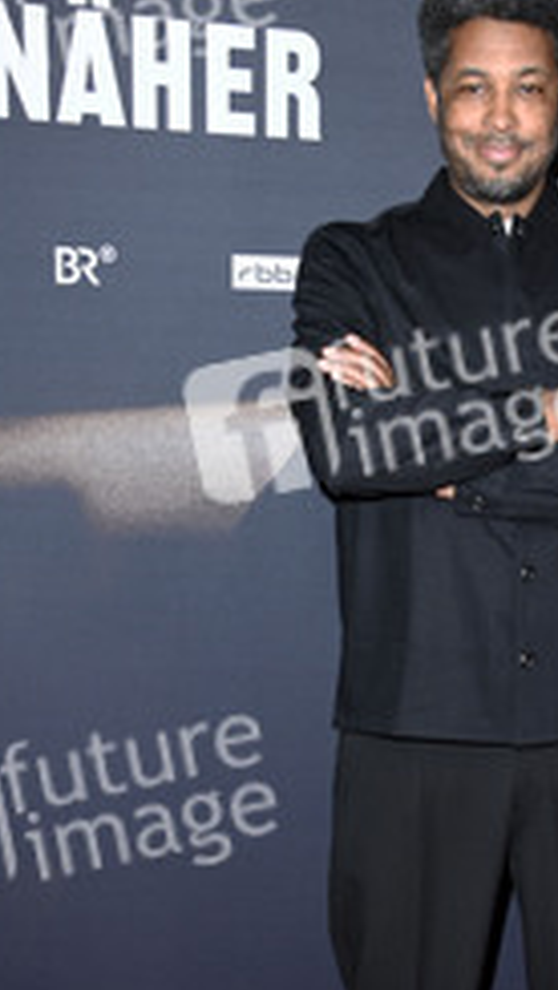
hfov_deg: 18.2
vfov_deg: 32.2
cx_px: 509
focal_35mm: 65
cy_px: 610
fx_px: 1708
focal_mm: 38
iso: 1250
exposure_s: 1/250
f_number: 5.6
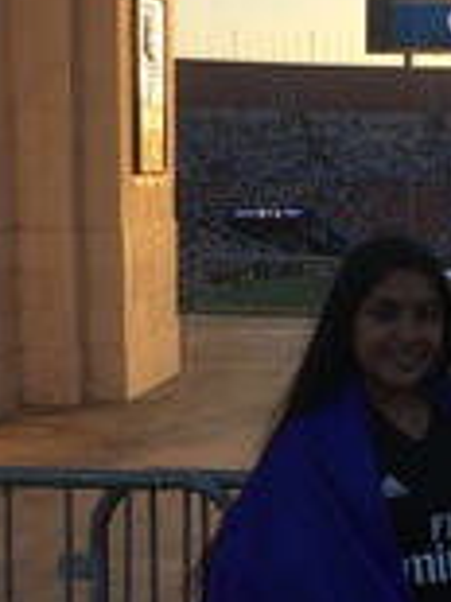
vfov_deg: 21.7
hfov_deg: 16.3
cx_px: 350
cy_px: 404
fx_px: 1566
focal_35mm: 90
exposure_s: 1/705
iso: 25
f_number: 2.2
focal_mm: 4.15
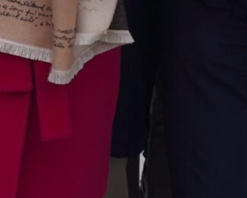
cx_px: -381
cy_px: -363
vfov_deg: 6.3
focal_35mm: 228
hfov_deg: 7.8
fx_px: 1665
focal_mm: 20.6
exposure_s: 1/200
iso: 100
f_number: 4
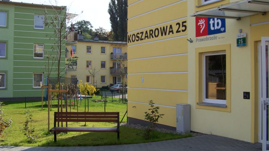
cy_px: 67
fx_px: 314
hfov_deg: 46.3
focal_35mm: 44
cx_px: 148
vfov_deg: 27.1
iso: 70
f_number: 2.8
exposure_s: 1/800
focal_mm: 5.85
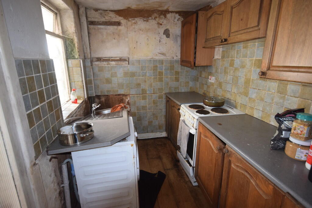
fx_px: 156
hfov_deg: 90.0
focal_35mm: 18
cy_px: 104
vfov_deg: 67.4
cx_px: 156
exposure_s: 1/60
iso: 1000
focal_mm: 12
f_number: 4.5
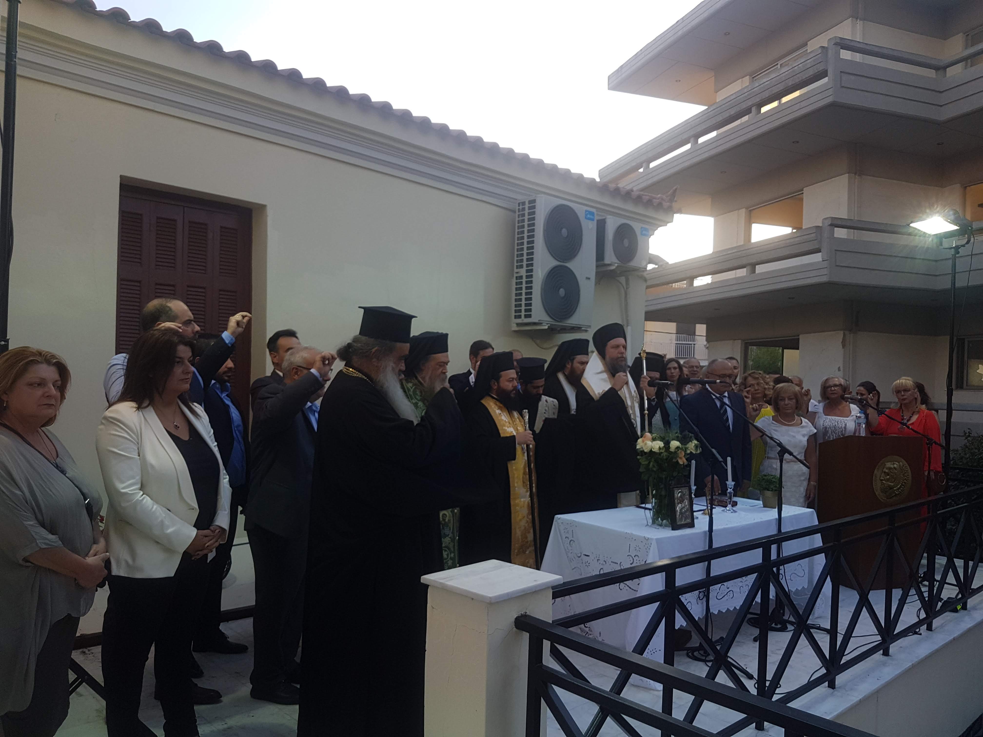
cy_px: 368
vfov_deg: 53.1
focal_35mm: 26
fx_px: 738
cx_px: 492
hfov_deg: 67.3
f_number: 1.7
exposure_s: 1/268
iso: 40
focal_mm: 4.2
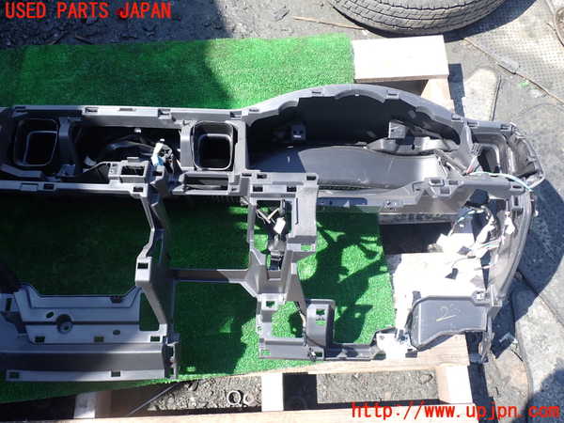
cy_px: 212
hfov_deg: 60.0
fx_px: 489
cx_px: 282
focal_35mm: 30
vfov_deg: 46.8
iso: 100
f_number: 3.2
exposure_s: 1/250
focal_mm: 5.4
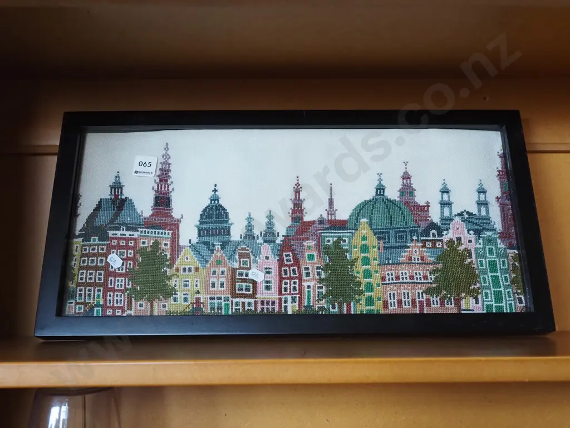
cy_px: 214
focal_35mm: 38
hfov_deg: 49.0
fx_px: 626
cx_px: 285
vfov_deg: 37.7
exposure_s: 1/100
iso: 2500
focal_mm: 19
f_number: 5.6
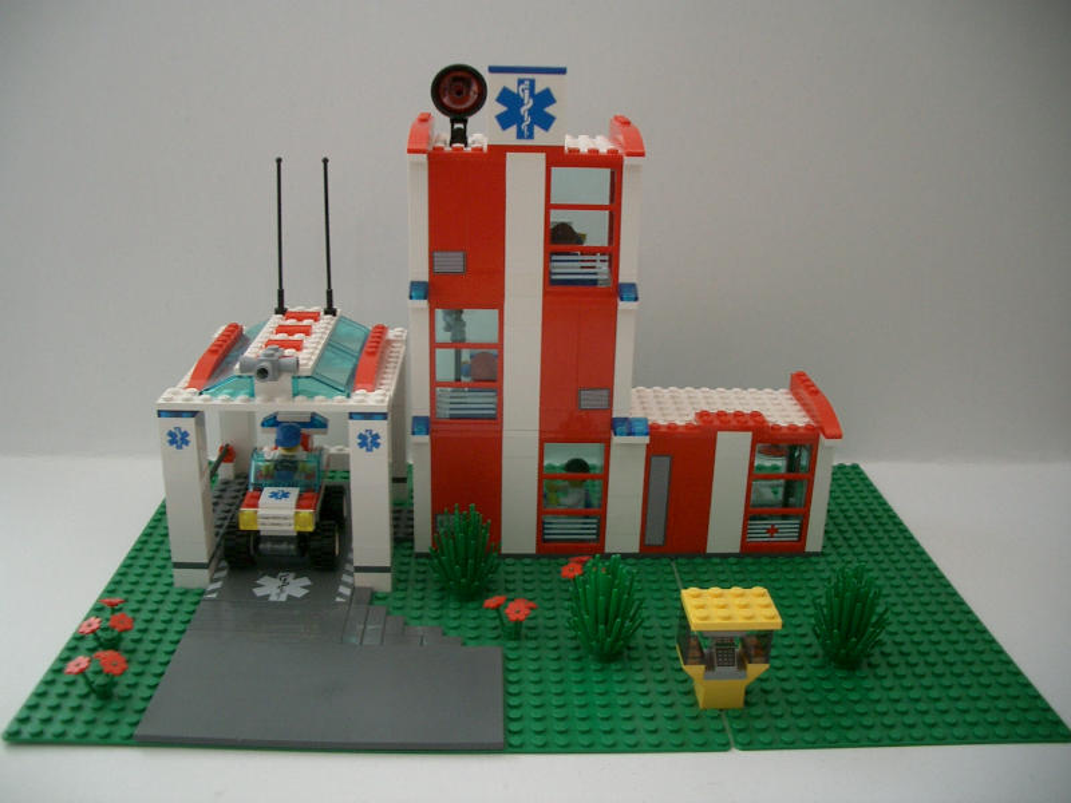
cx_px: 536
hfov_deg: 52.6
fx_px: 1083
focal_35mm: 35
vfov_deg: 40.7
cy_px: 402
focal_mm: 5.8
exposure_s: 1/30
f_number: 2.6
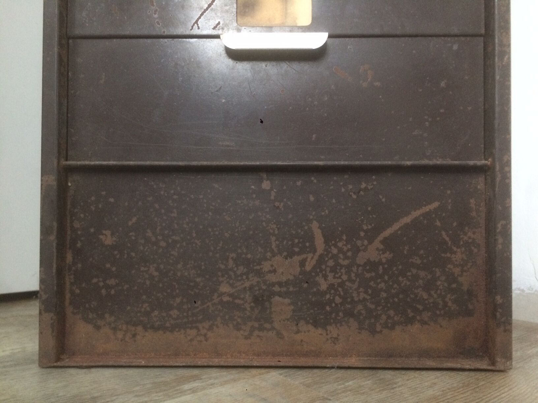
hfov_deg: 61.7
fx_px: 451
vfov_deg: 48.2
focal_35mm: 29
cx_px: 269
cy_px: 202
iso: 250
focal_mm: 4.15
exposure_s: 1/17
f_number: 2.2
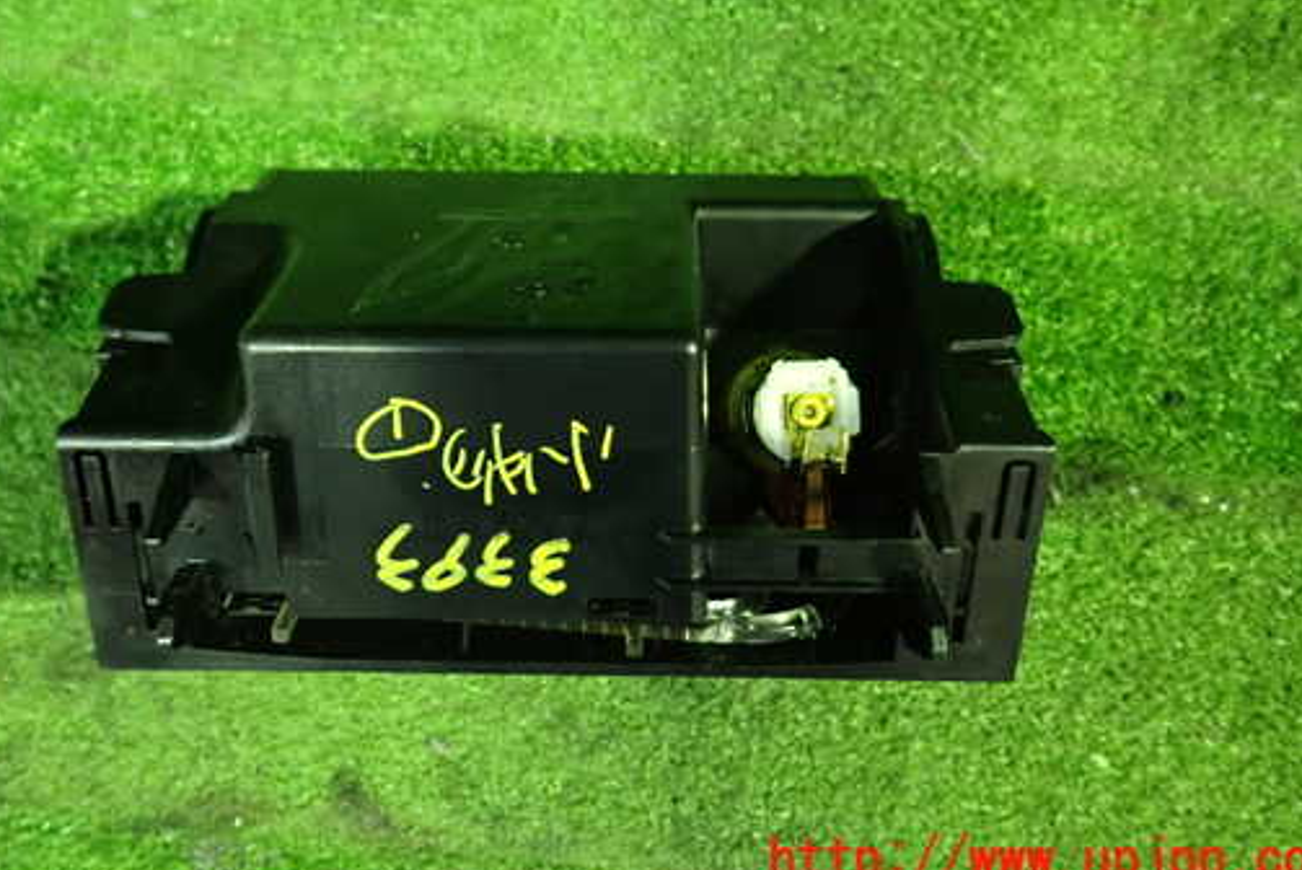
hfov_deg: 60.1
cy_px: 311
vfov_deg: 42.0
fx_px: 1122
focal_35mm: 31
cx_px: 577
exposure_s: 1/25
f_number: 2
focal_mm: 4.5
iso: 800
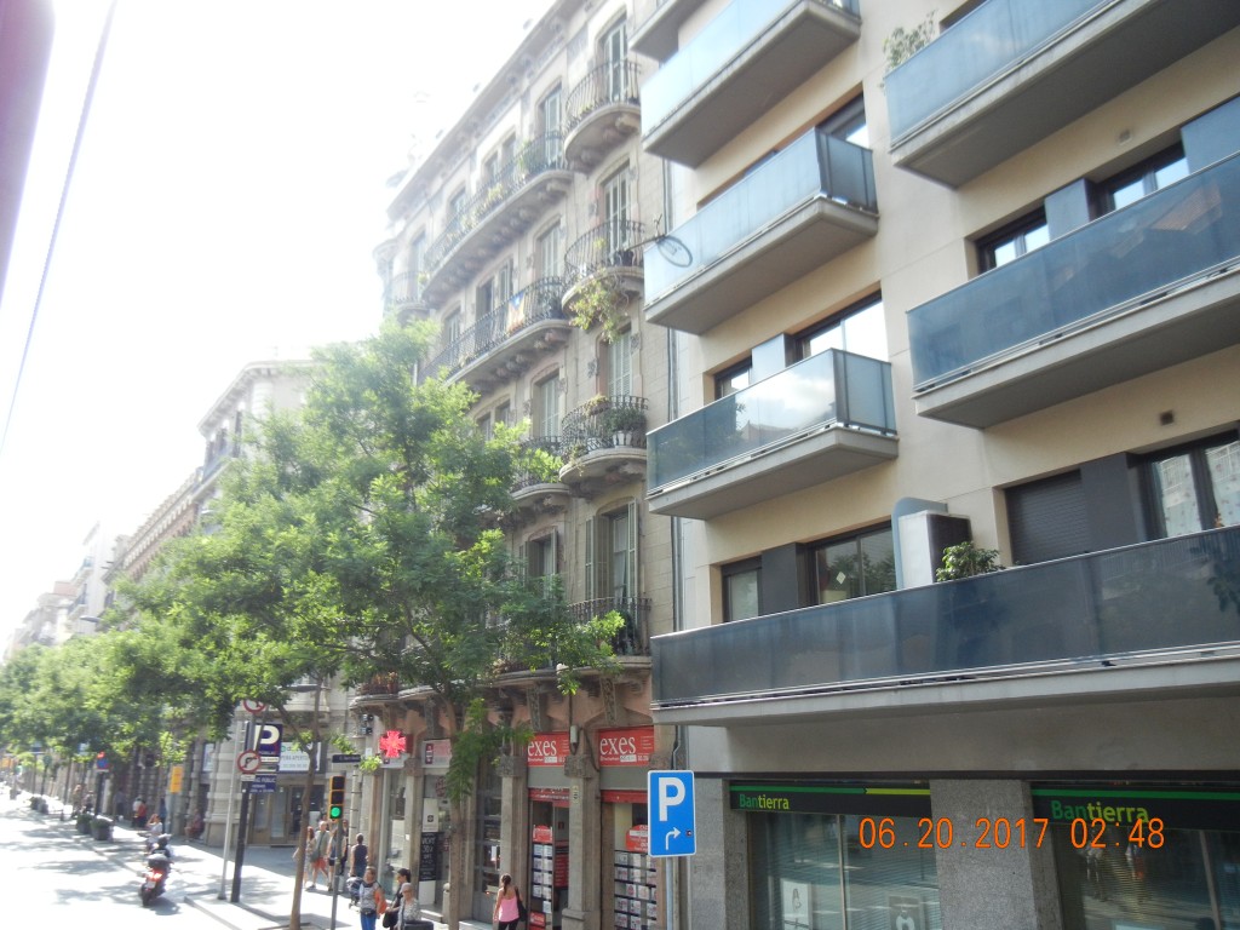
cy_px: 465
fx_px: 1075
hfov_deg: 60.0
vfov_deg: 46.8
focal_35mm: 30
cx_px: 620
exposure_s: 1/250
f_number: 3.5
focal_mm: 5.4
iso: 295
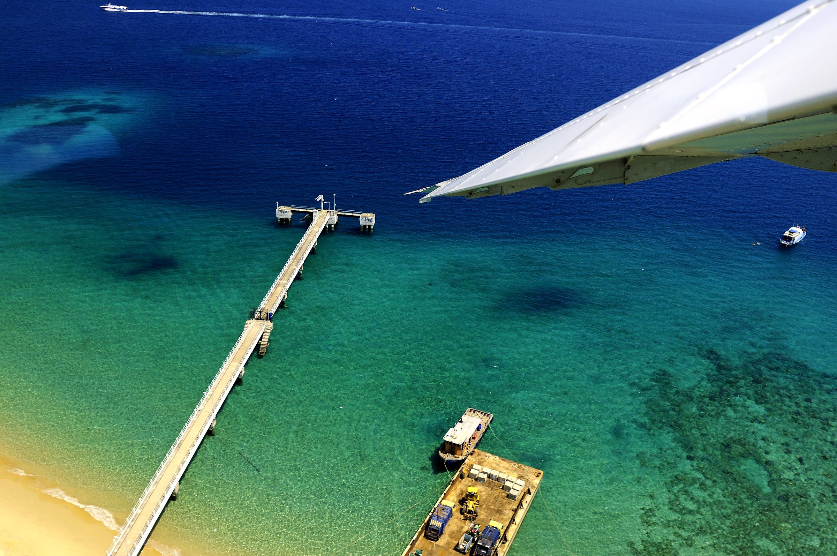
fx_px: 697
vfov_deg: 43.5
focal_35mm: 30
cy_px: 278
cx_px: 418
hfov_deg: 62.0
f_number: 6.3
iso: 200
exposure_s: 1/400
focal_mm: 20
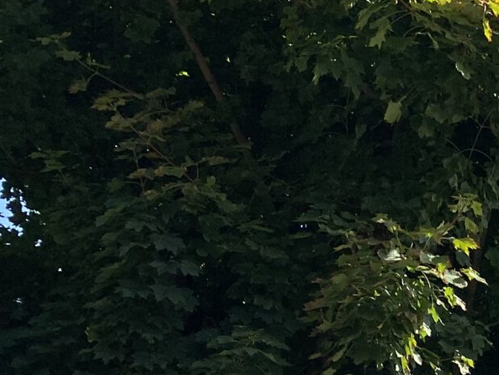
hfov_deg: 14.8
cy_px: 691
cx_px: 1016
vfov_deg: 12.5
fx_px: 1543
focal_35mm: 107
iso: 32
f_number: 1.8
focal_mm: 4.25
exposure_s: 1/2571
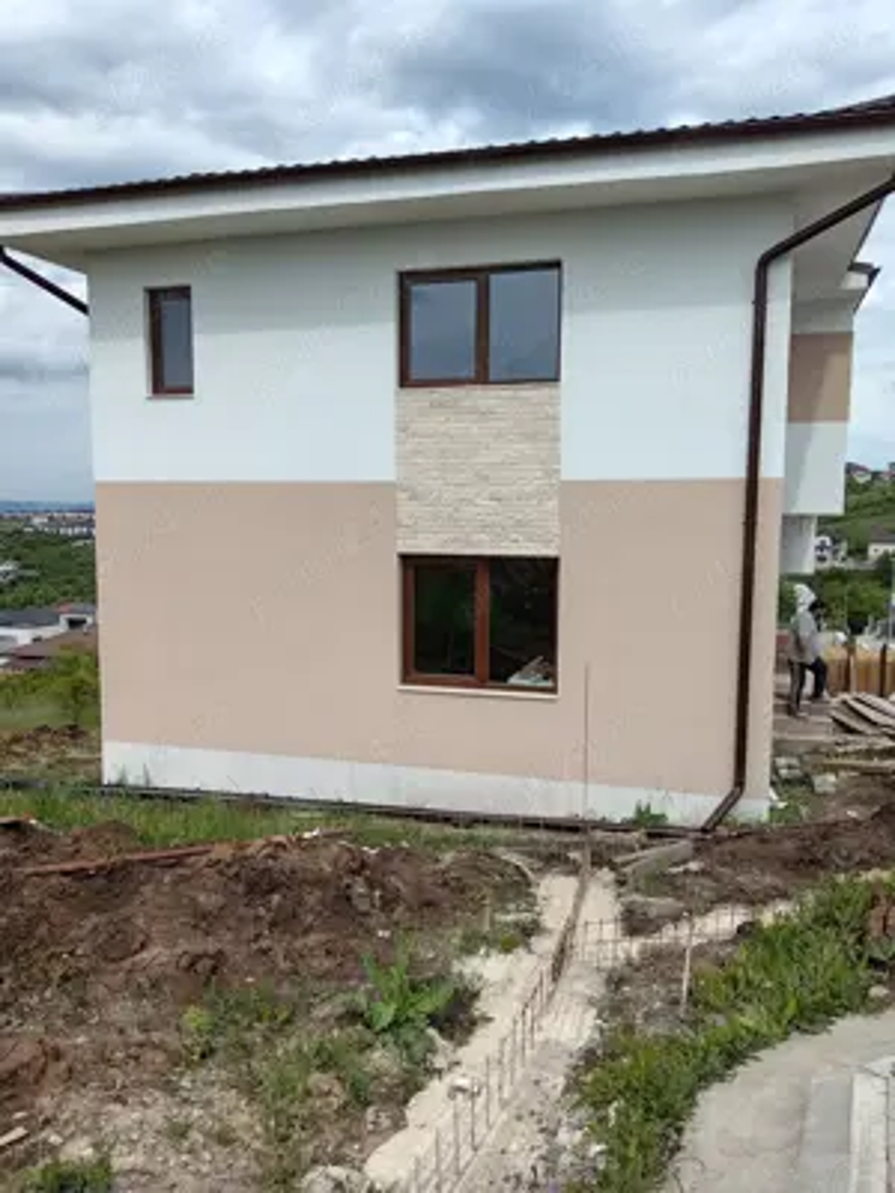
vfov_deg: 65.3
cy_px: 596
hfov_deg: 51.4
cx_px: 448
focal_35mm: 27
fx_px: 931
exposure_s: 1/656
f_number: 1.8
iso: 100
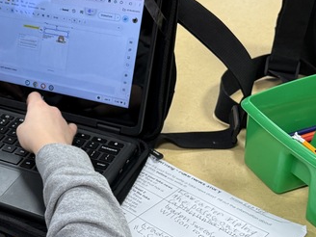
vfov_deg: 19.6
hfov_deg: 24.5
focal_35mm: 75
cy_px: 148
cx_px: -15
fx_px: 685
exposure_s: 1/120
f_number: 1.78
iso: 200
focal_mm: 6.76
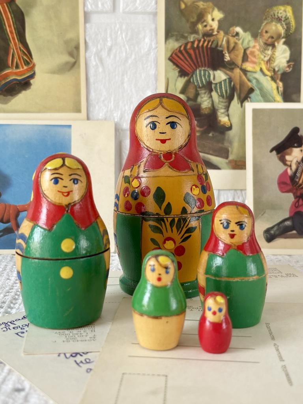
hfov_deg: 54.9
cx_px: 152
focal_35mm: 25
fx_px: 292
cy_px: 202
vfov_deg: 69.4
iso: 50
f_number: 1.6
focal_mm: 5.1
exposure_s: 1/121
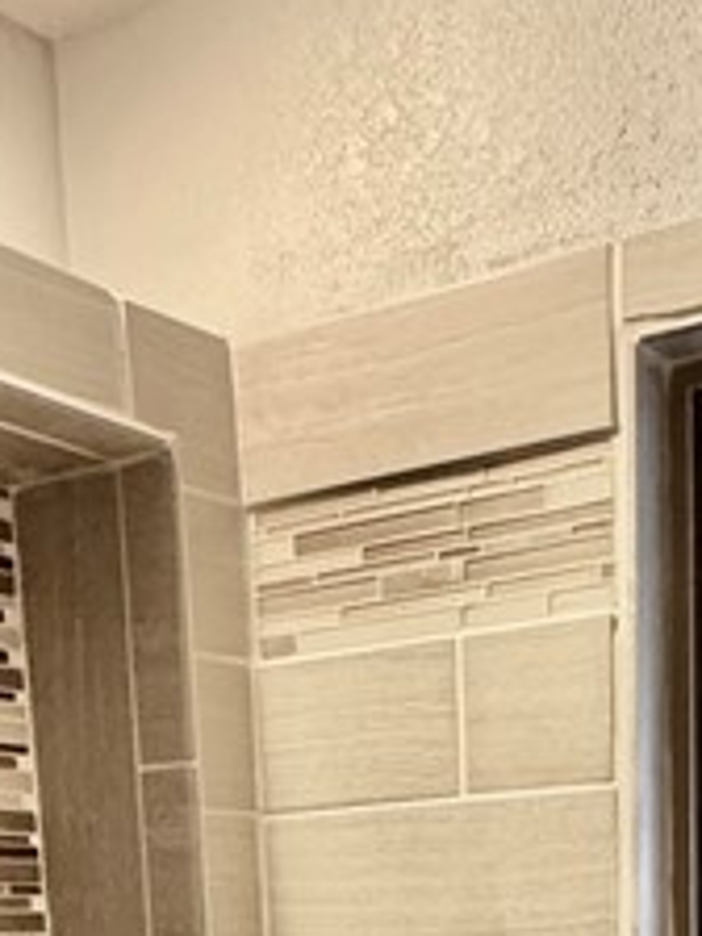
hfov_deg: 22.9
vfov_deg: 24.5
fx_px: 1731
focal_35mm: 64
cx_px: 439
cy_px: 1354
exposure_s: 1/60
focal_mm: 2.22
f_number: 2.2
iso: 800
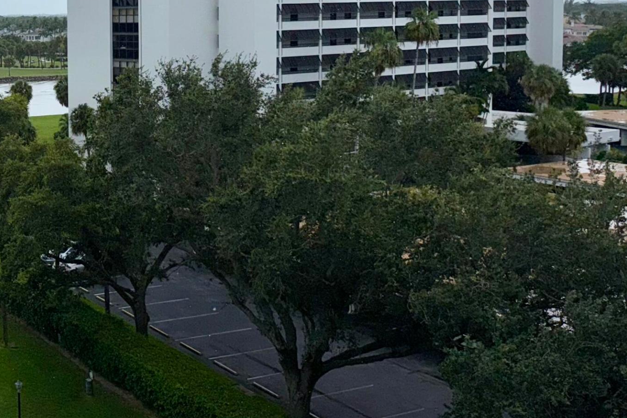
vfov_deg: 25.0
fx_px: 923
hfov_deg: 33.7
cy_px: 71
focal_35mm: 53
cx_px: -26
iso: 64
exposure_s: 1/6711
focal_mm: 6.76
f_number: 1.78
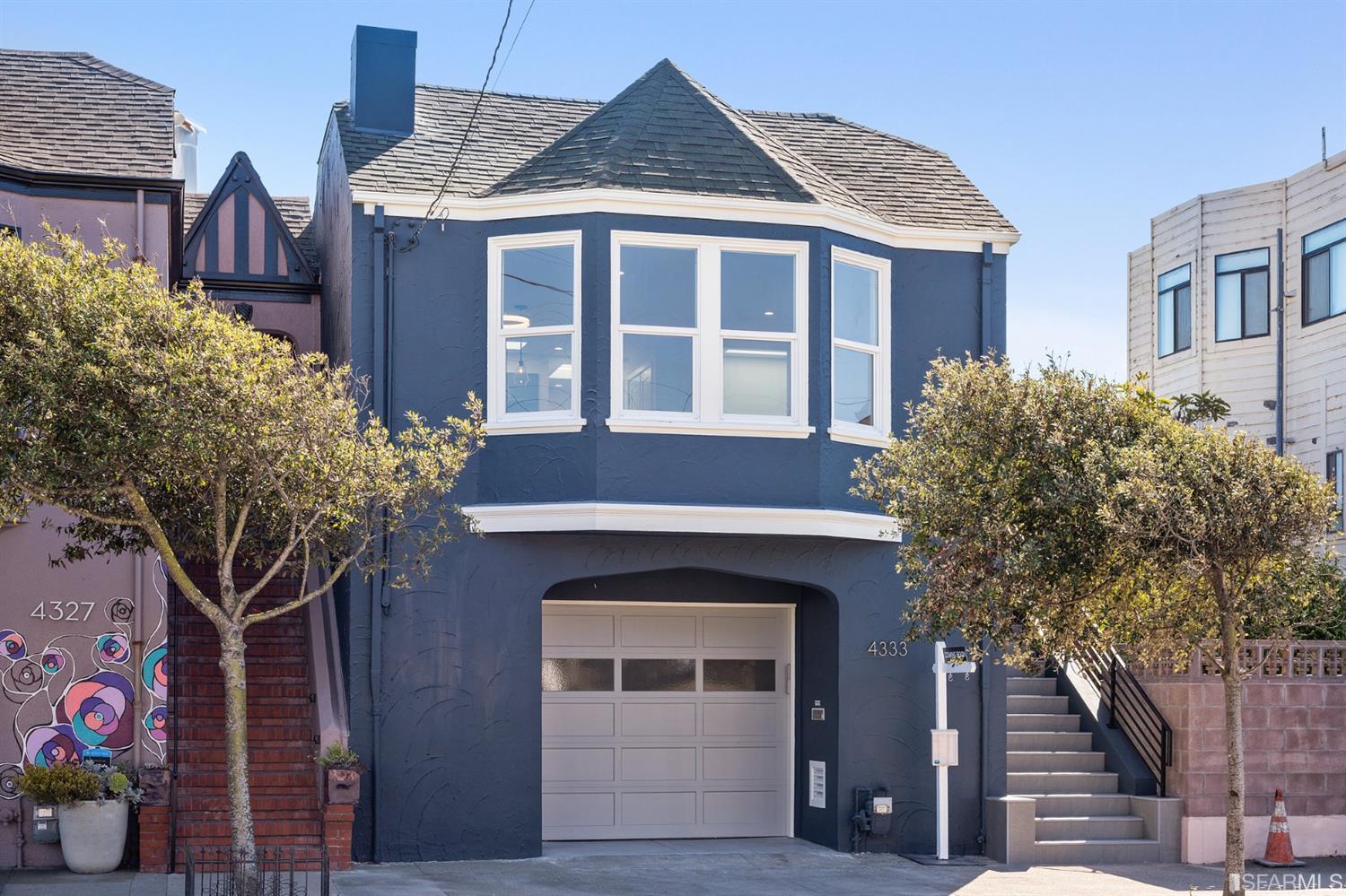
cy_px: 448
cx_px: 673
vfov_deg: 27.0
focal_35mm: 50
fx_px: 1869
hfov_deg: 39.6
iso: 125
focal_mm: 50
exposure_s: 1/100
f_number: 9
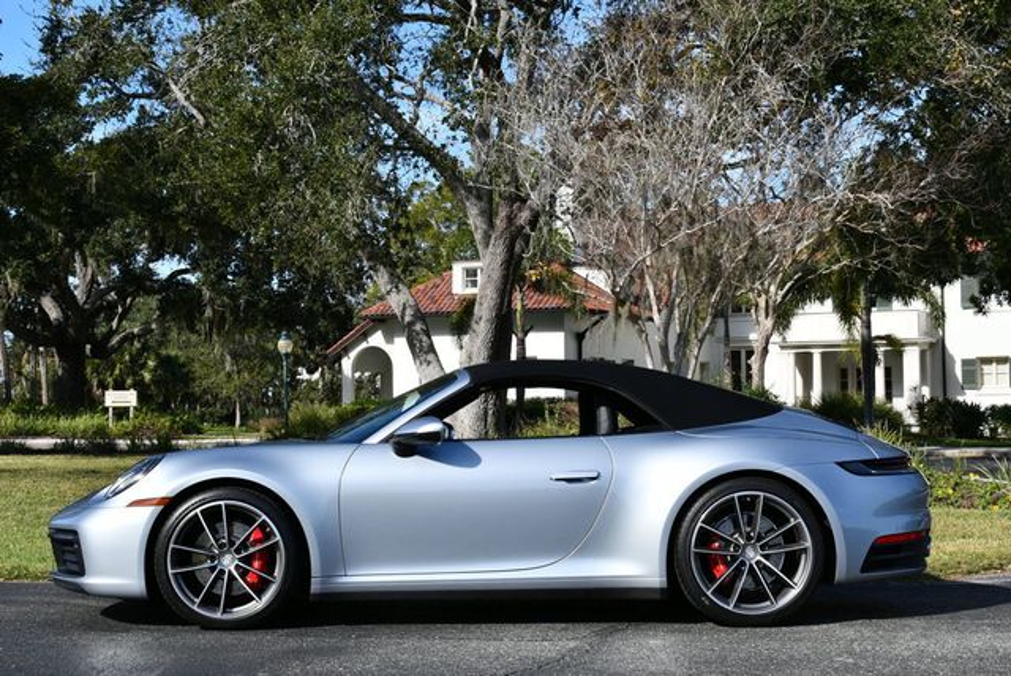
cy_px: 338
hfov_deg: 35.6
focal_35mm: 56
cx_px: 506
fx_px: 1574
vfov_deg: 24.2
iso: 100
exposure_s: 1/250
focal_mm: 28
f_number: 8
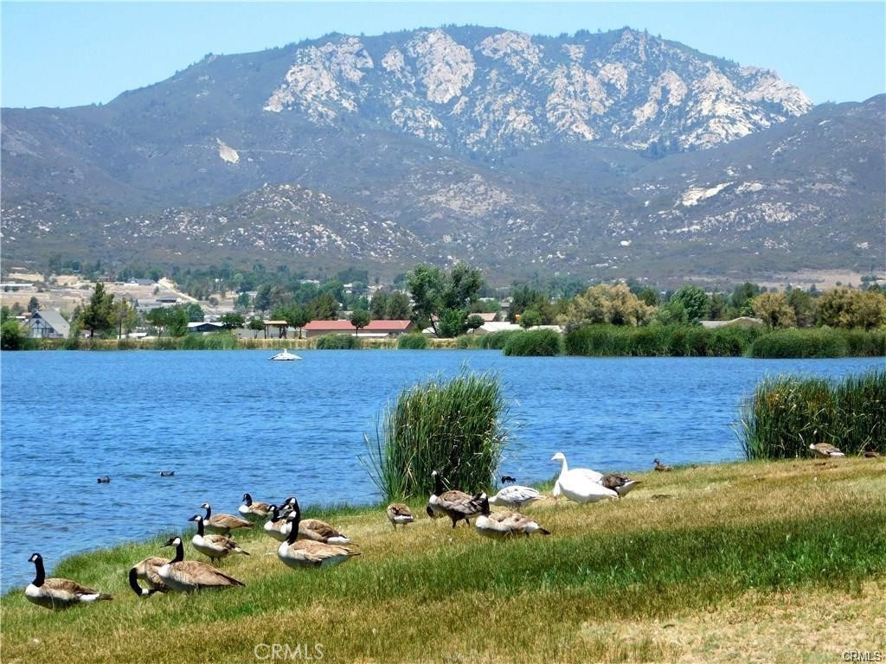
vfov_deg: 12.9
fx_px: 2943
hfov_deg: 17.1
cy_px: 332
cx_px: 443
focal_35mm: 115
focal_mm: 20.3
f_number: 4.8
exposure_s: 1/640
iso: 125
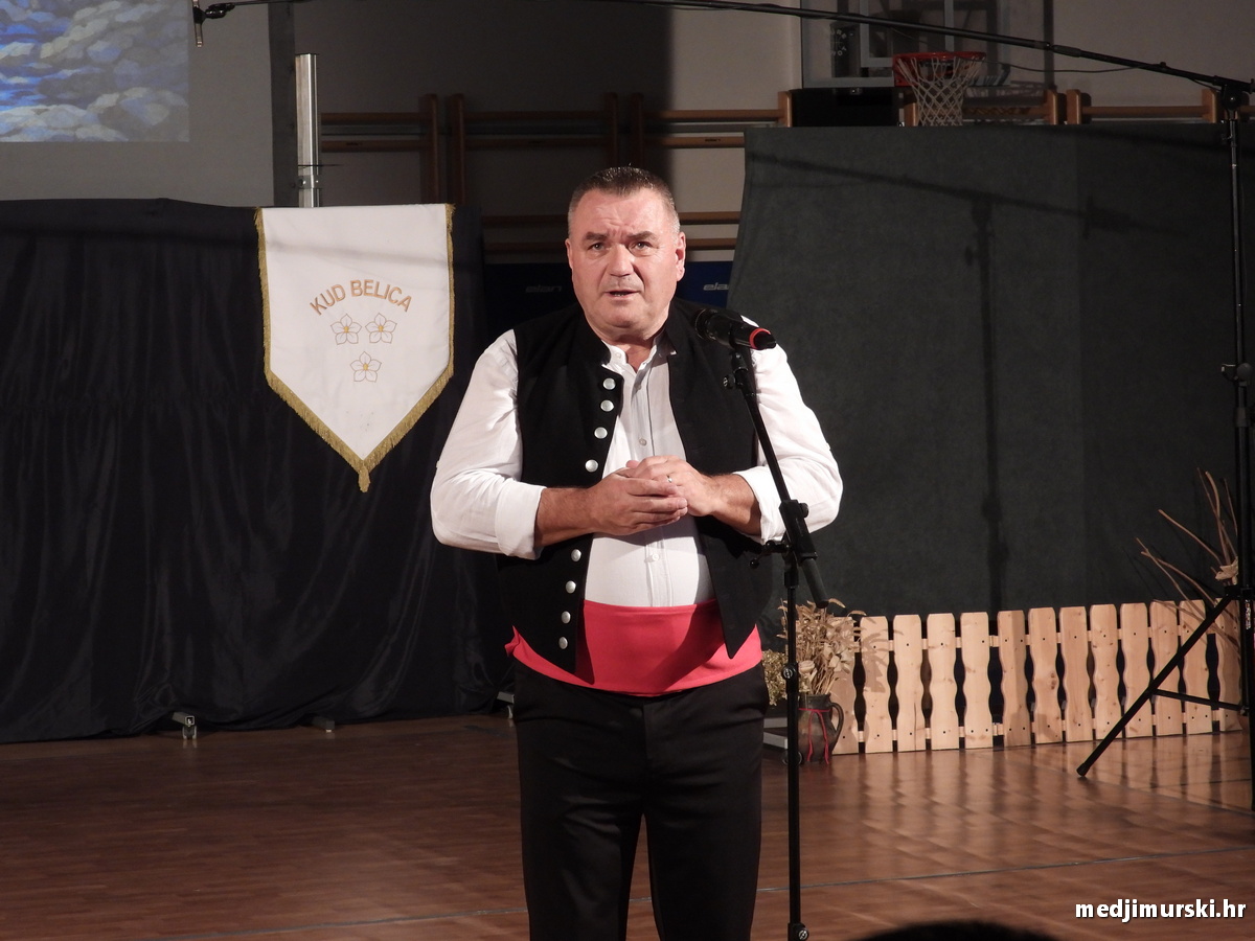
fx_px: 3807
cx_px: 628
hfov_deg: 18.7
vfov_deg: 14.1
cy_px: 470
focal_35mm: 105
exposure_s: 1/15
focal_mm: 18.9
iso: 400
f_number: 4
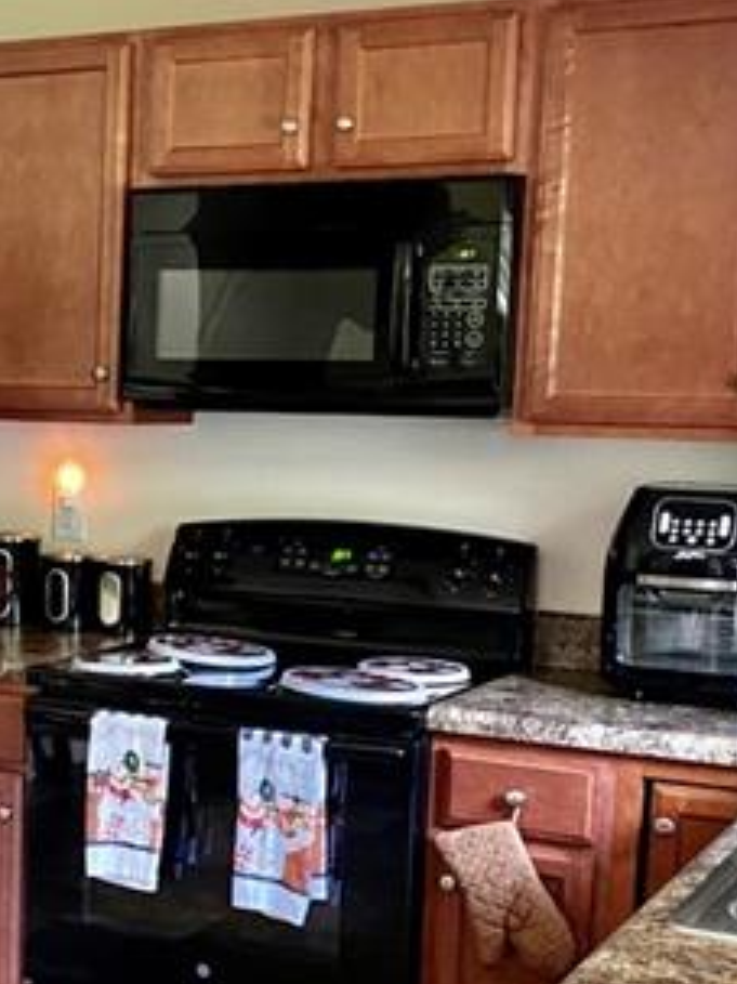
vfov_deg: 29.3
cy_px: 620
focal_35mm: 66
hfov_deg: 21.3
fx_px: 1875
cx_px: -32
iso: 500
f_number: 1.8
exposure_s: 1/30
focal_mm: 4.25
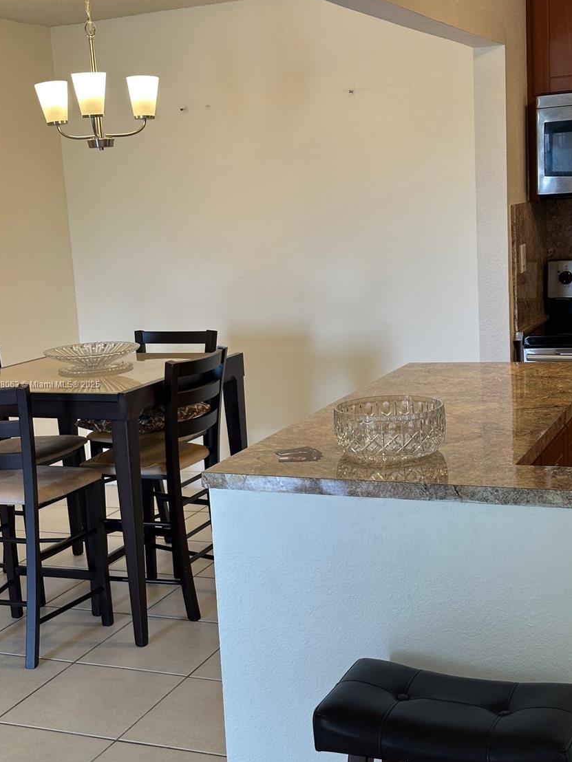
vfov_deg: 36.8
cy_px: 385
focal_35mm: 52
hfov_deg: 28.0
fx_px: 1146
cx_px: 284
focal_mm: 6.86
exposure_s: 1/60
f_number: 1.78
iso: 80
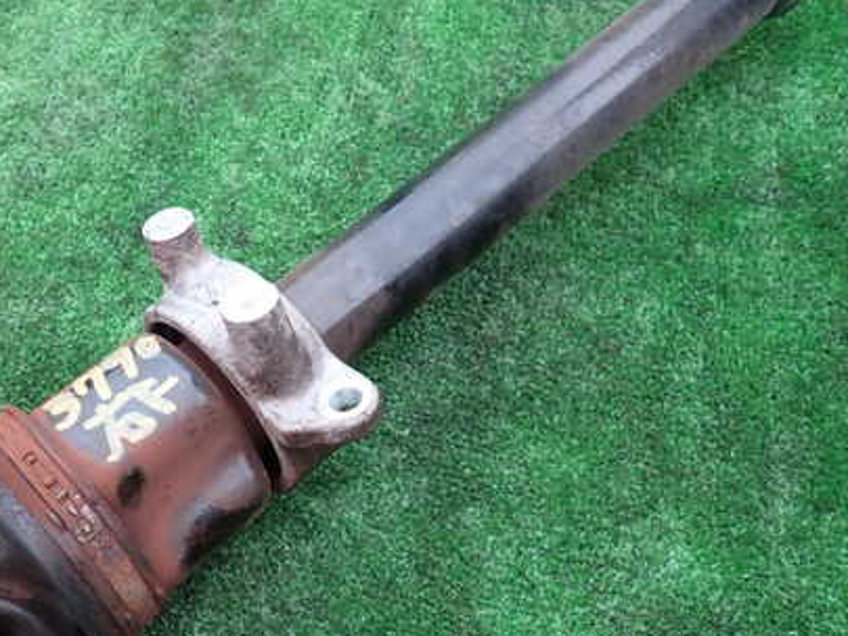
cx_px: 253
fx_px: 907
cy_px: 316
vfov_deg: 38.7
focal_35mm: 37
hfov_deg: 48.9
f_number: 2
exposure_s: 1/50
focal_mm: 4.5
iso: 200
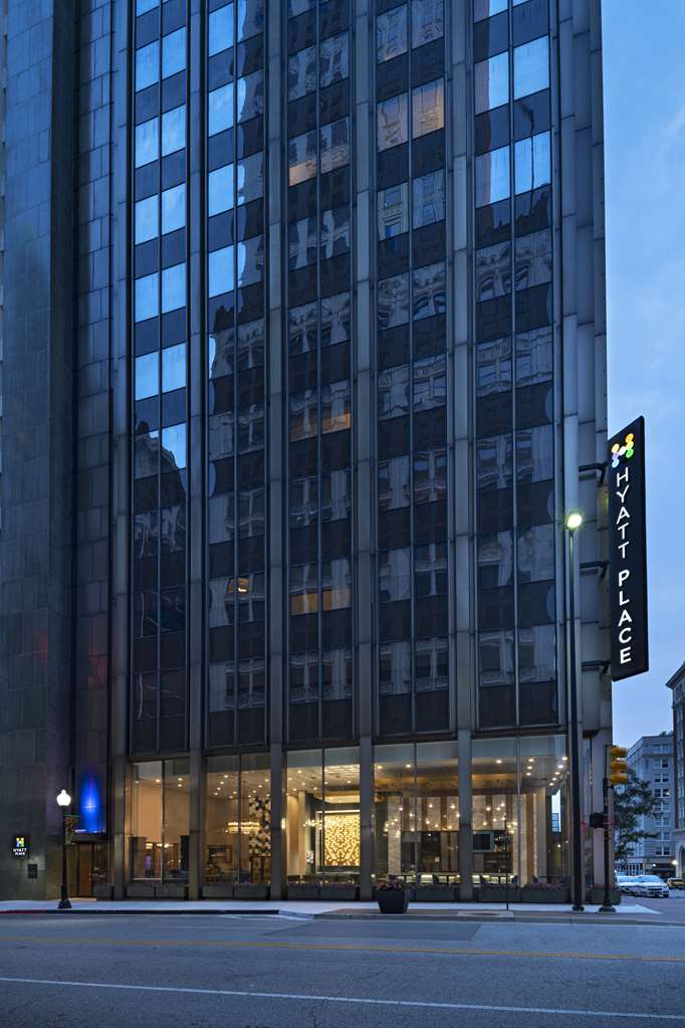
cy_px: 514
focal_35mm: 19
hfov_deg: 64.6
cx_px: 342
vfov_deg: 86.9
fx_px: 542
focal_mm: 19
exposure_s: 1.3
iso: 200
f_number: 13
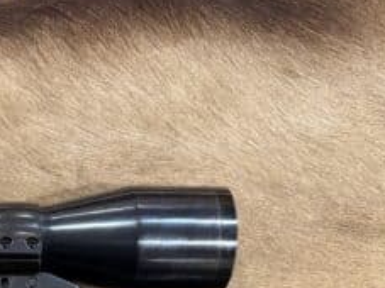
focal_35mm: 88
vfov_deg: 15.6
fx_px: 978
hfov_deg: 20.7
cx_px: -83
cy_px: 413
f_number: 1.6
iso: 160
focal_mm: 5.96
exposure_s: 1/60
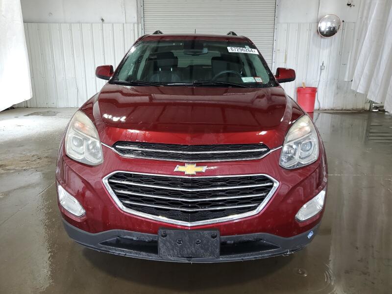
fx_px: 294
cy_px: 147
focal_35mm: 26
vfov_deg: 53.1
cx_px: 196
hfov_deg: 67.3
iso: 59
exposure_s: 1/60.2
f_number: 1.5
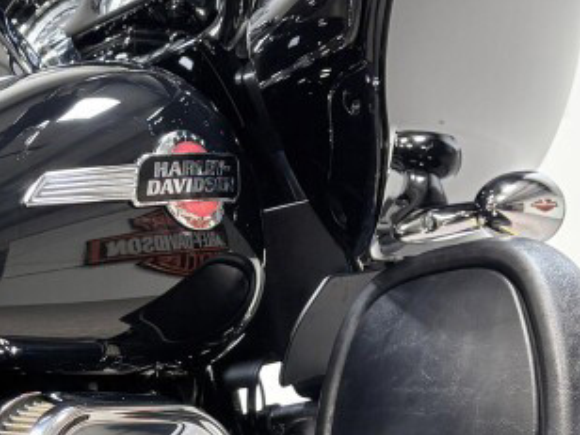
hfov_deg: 20.5
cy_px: 330
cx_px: -97
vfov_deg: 16.3
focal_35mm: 90
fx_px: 1508
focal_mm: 5.96
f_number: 1.6
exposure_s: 1/120
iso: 64
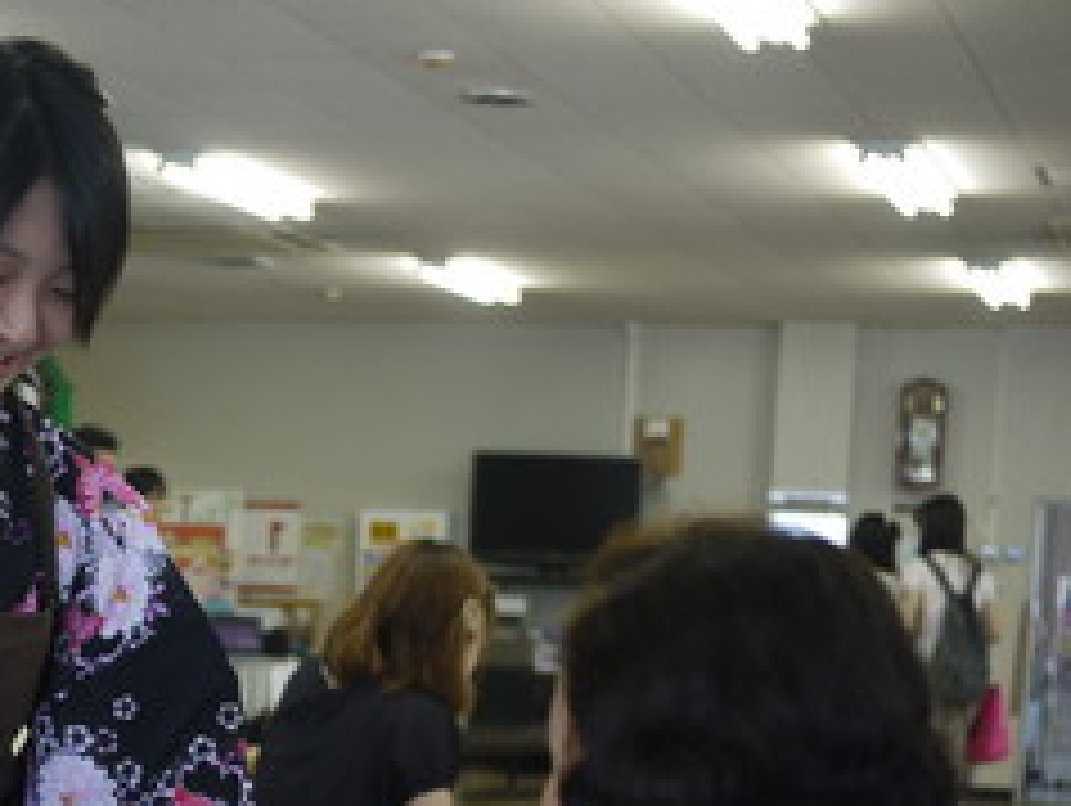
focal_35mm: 84
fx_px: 2602
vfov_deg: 17.3
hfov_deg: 23.1
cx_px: 284
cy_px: 777
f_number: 1.7
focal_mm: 20
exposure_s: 1/60
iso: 100
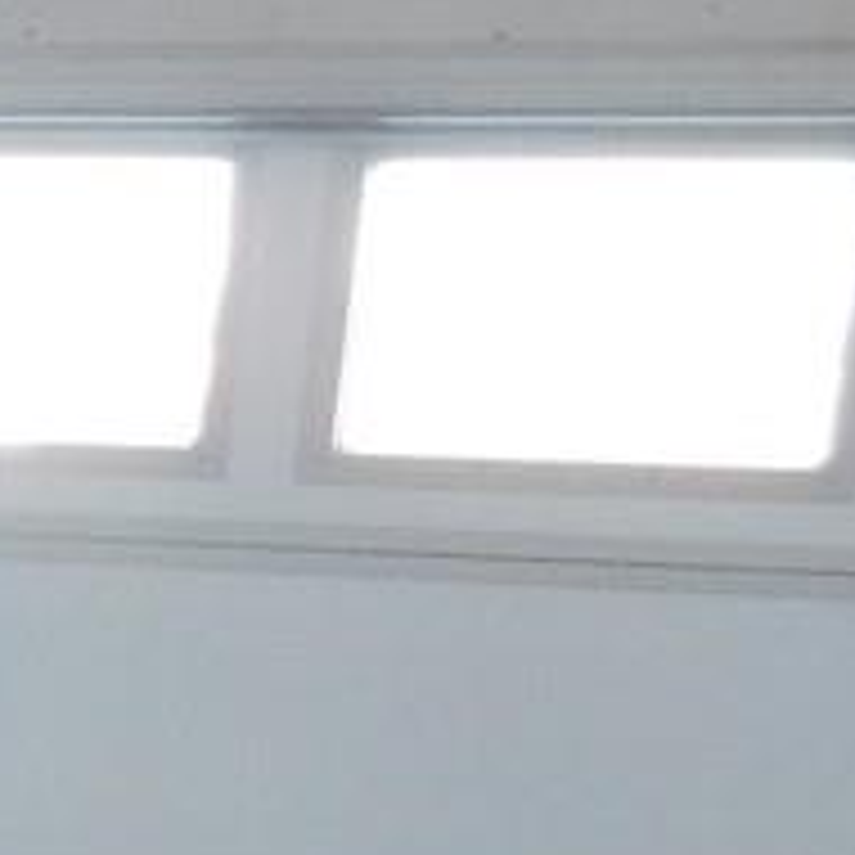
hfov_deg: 7.5
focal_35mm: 171
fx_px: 4778
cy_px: 1170
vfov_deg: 10.0
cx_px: -2502
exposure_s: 1/50
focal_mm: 4
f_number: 3
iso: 125
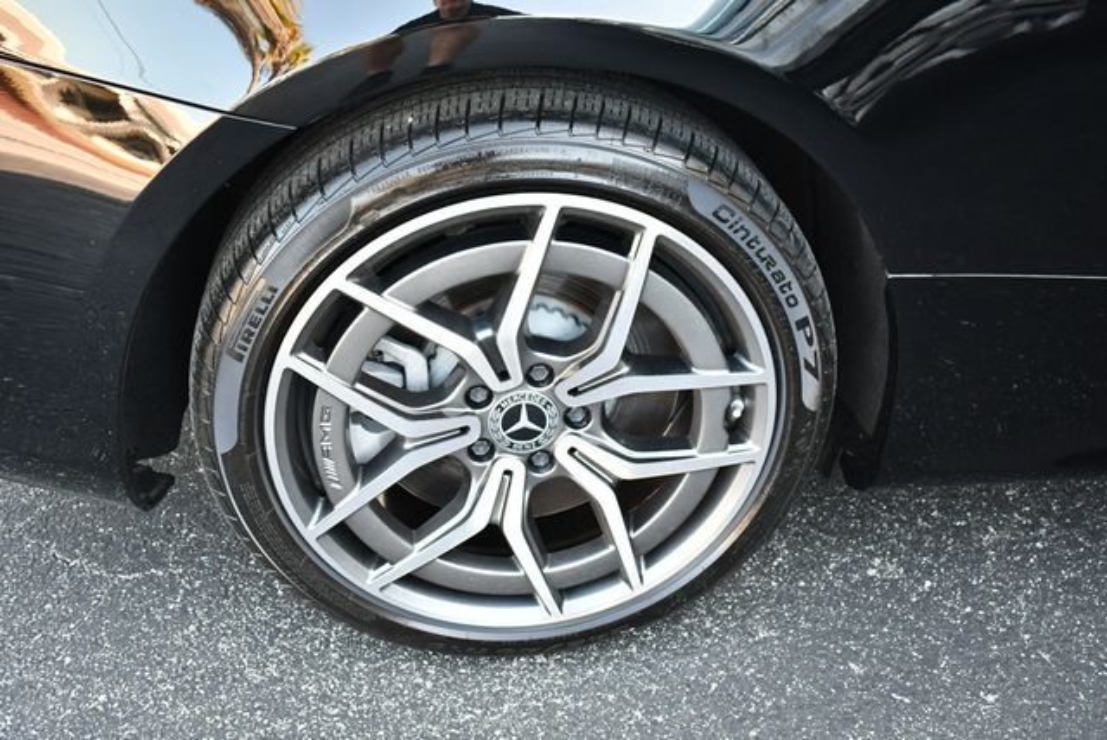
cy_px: 370
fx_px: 1231
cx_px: 554
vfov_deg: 33.5
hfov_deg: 48.4
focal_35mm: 40
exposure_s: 1/250
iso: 800
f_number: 3.5
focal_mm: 20
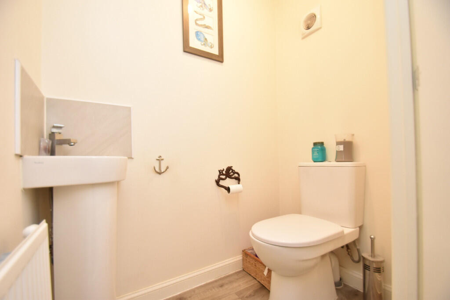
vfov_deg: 77.3
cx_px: 225
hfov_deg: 100.4
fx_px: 188
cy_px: 150
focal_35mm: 15
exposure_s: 1/125
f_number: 4
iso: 800
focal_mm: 10
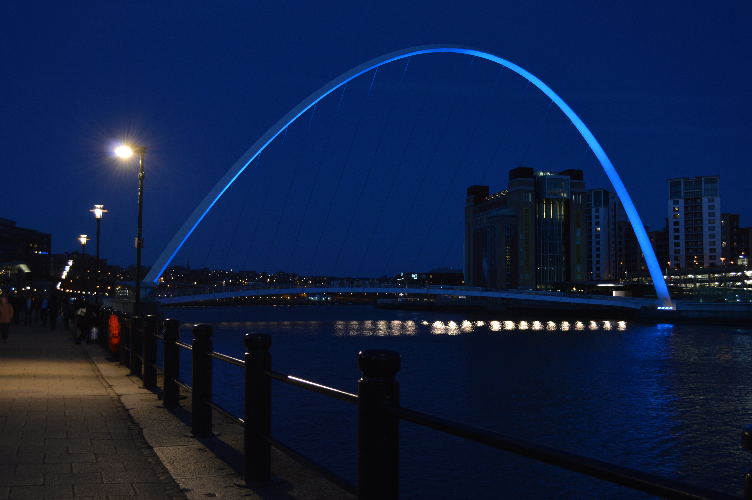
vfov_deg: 36.8
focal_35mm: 36
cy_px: 250
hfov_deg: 53.2
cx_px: 376
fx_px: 751
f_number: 4.5
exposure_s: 1/13
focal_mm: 24
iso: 400
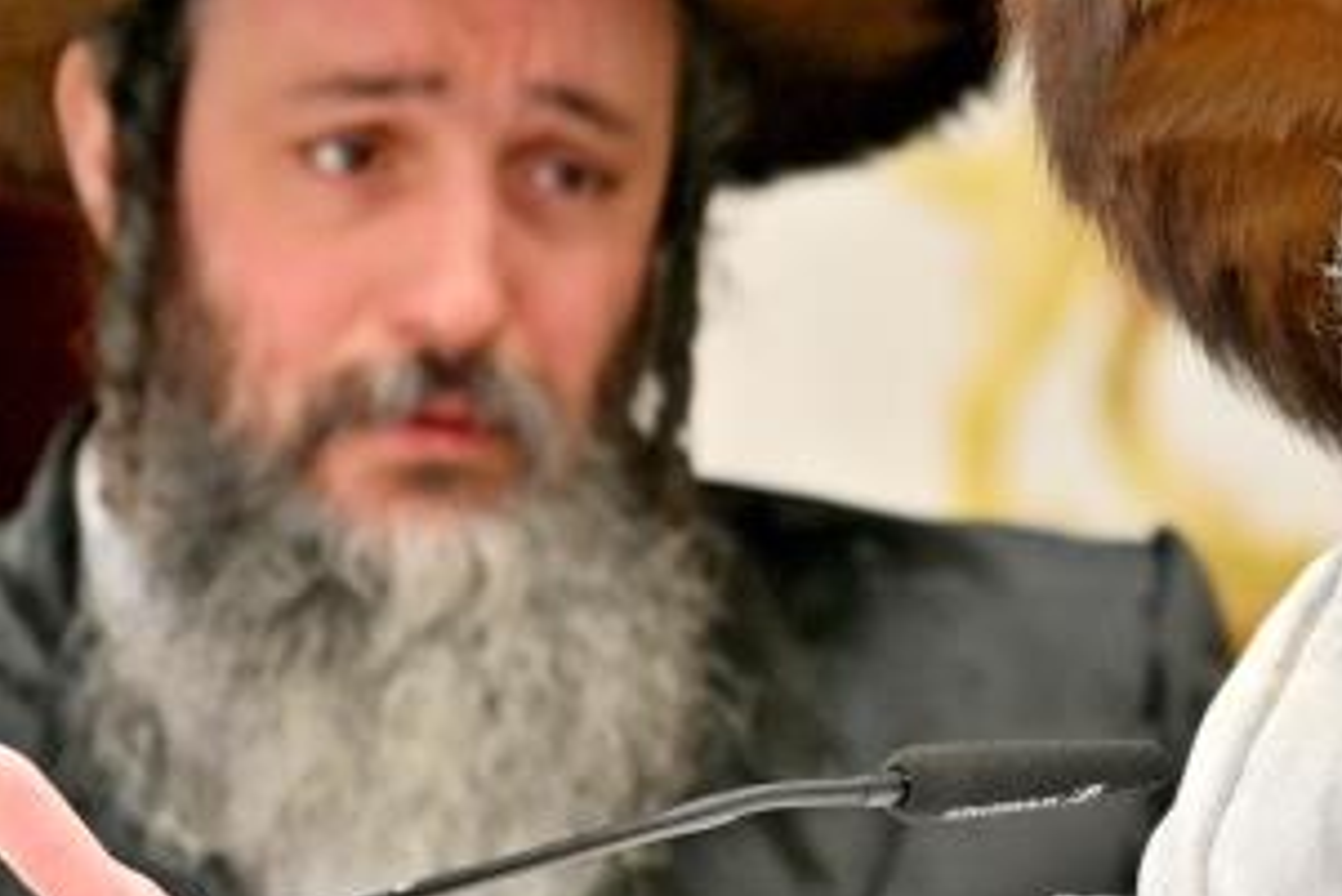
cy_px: 441
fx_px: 38040
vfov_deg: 1.3
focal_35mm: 1020
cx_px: 1494
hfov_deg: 2.0
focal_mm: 200
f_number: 2.8
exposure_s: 1/320
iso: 250
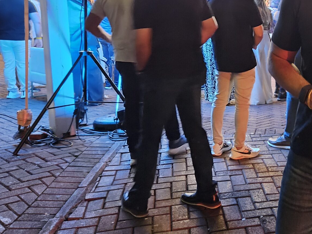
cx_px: 304
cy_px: 44
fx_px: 460
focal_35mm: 51
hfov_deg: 34.5
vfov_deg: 27.9
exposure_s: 1/17
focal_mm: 5.4
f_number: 1.8
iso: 1600
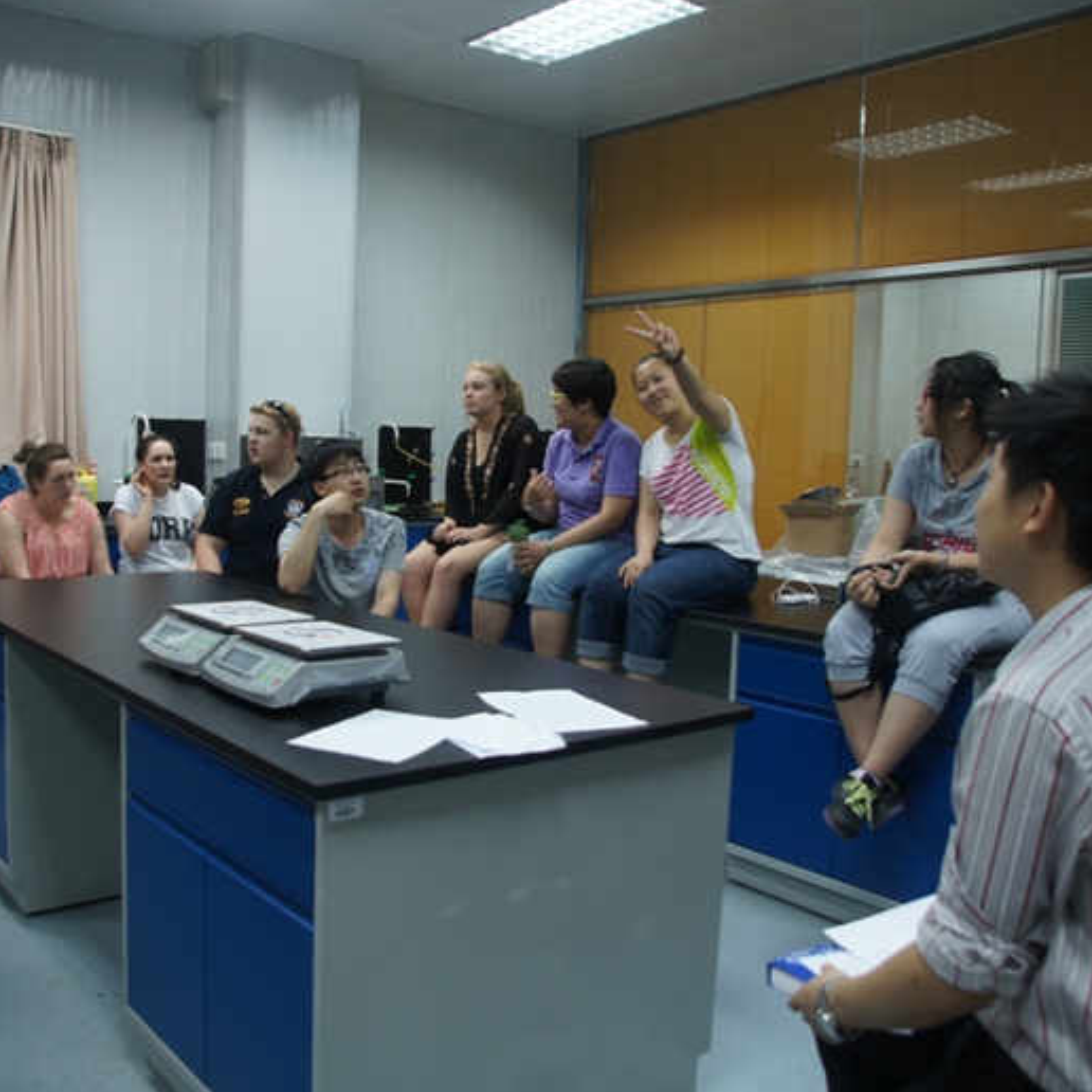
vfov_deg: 52.5
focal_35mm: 31
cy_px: 543
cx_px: 437
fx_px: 1106
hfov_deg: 52.2
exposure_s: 1/30
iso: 250
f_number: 3.5
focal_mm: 16
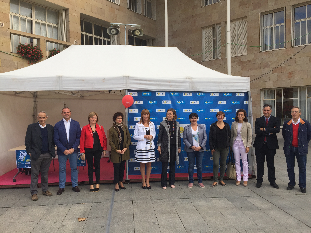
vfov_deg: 48.2
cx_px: 156
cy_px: 116
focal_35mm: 29
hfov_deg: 61.7
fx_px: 261
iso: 32
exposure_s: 1/659
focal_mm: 4.15
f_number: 2.2
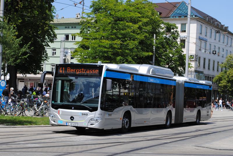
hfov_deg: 29.8
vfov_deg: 20.2
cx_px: 116
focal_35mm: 68
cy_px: 78
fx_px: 438
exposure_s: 1/250
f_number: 8
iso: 100
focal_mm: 45
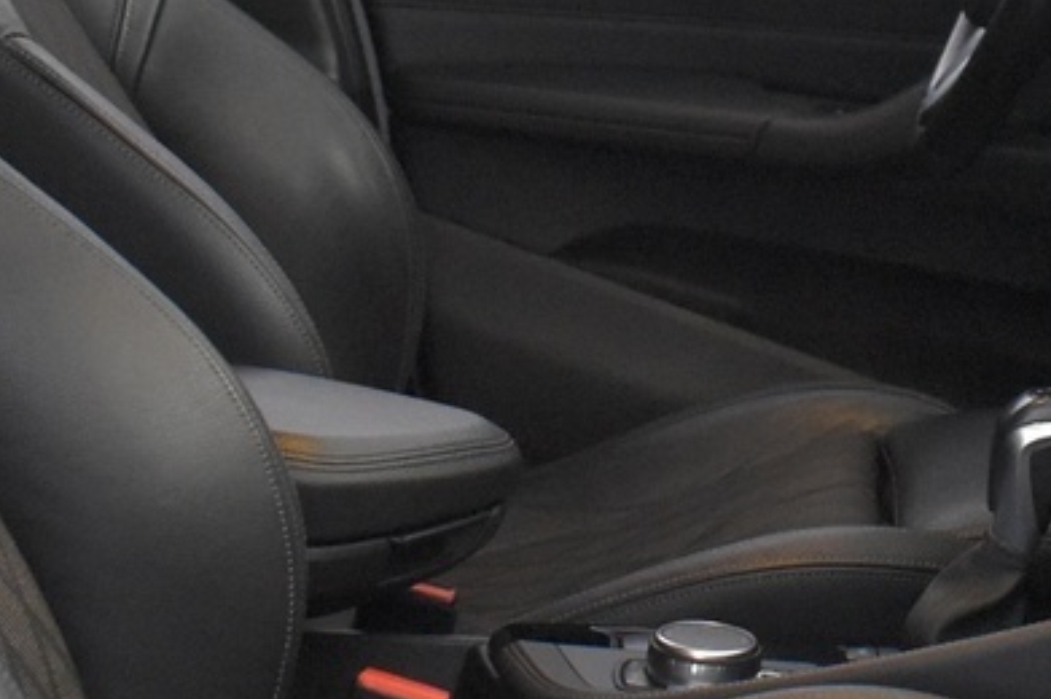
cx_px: 1083
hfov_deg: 17.8
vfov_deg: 12.2
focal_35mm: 112
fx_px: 3267
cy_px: 323
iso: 2800
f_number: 3.5
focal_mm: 18
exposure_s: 1/60
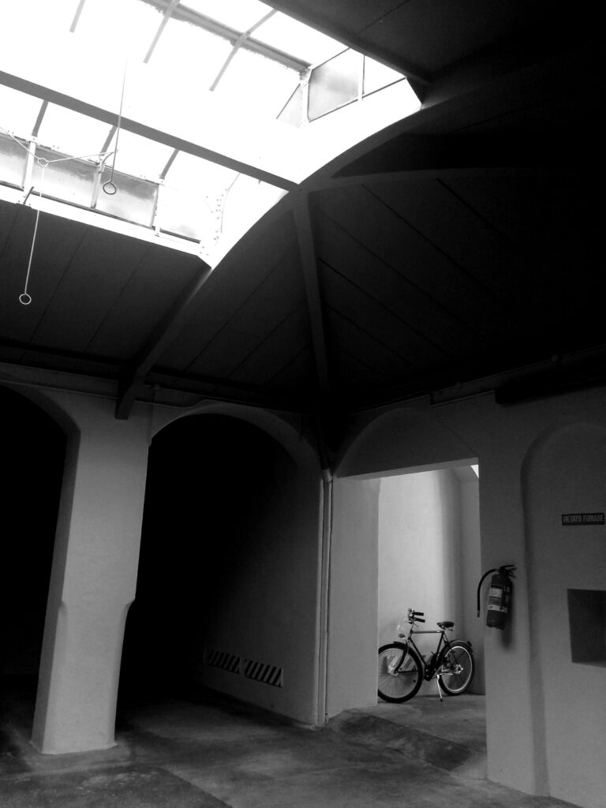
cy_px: 404
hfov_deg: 48.2
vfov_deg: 61.7
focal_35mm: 29
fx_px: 677
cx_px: 303
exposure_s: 1/33
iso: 64
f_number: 2.2
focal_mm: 4.15
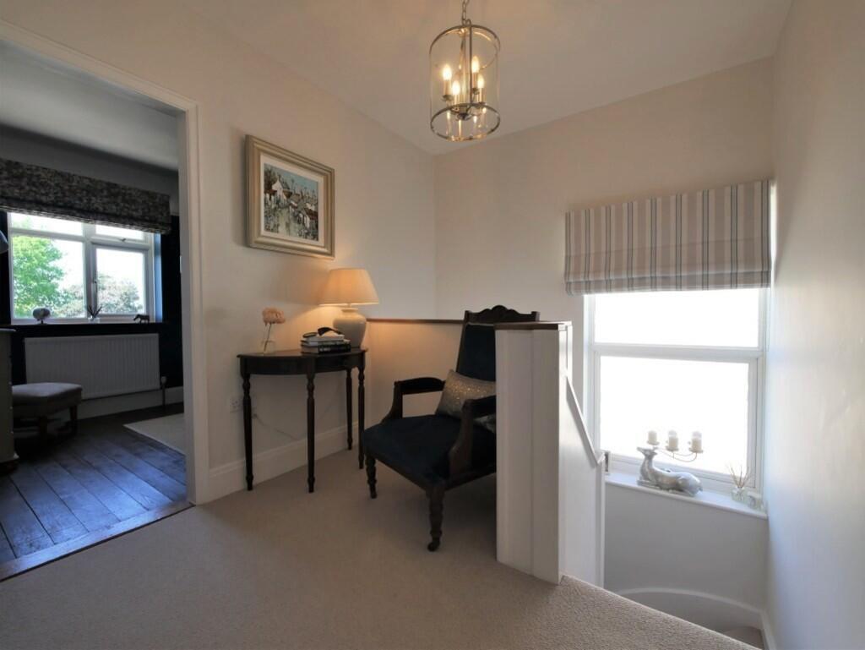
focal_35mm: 14
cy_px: 325
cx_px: 432
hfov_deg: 102.0
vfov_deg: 85.7
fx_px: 350
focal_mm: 7
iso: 200
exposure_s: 1/125
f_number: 4.5
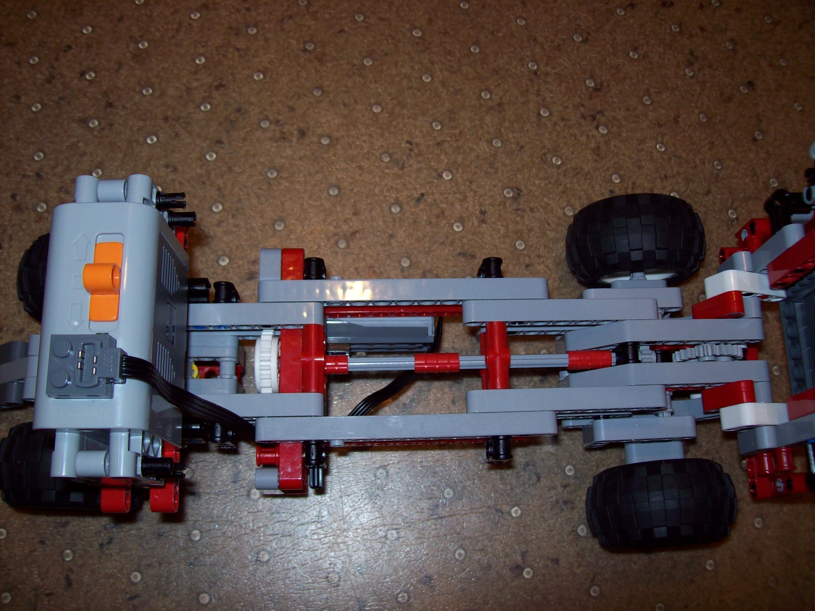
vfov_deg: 39.6
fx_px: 847
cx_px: 408
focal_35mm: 36
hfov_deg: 51.4
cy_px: 306
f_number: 2.7
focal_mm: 6
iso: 80
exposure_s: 1/64
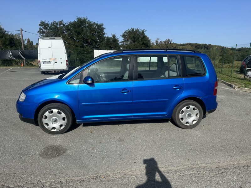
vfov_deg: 56.8
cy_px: 94
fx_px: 174
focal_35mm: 24
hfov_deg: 71.6
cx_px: 126
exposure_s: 1/5848
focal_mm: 6.86
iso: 80
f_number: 1.78
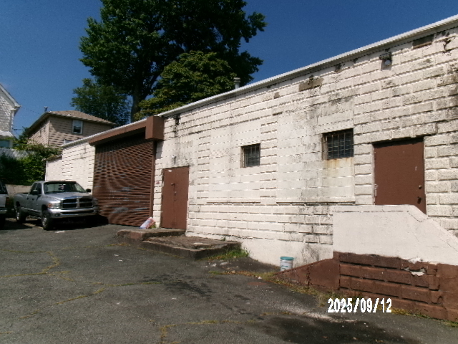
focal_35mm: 28
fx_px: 370
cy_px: 172
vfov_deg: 49.7
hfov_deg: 63.4
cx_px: 229
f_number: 10.8
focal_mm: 5.1
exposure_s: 1/320
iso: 100
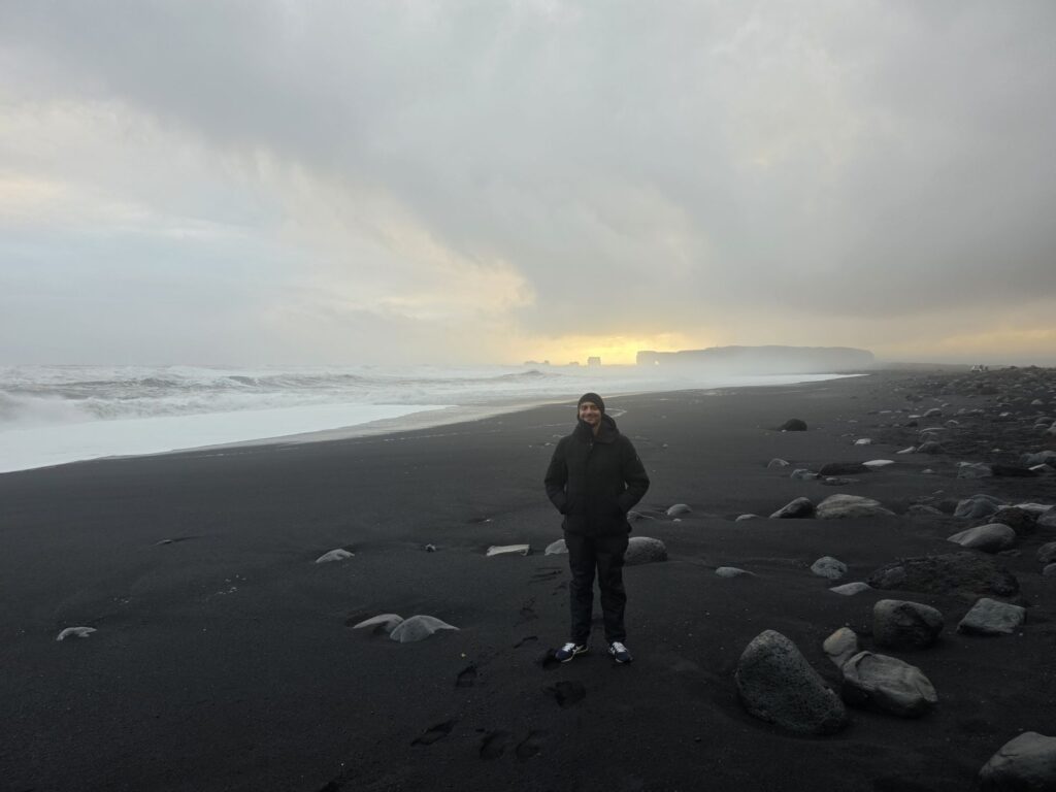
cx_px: 528
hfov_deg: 73.9
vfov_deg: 58.9
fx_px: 702
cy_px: 396
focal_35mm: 23
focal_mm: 6.3
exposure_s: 1/180
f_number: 1.7
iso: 80
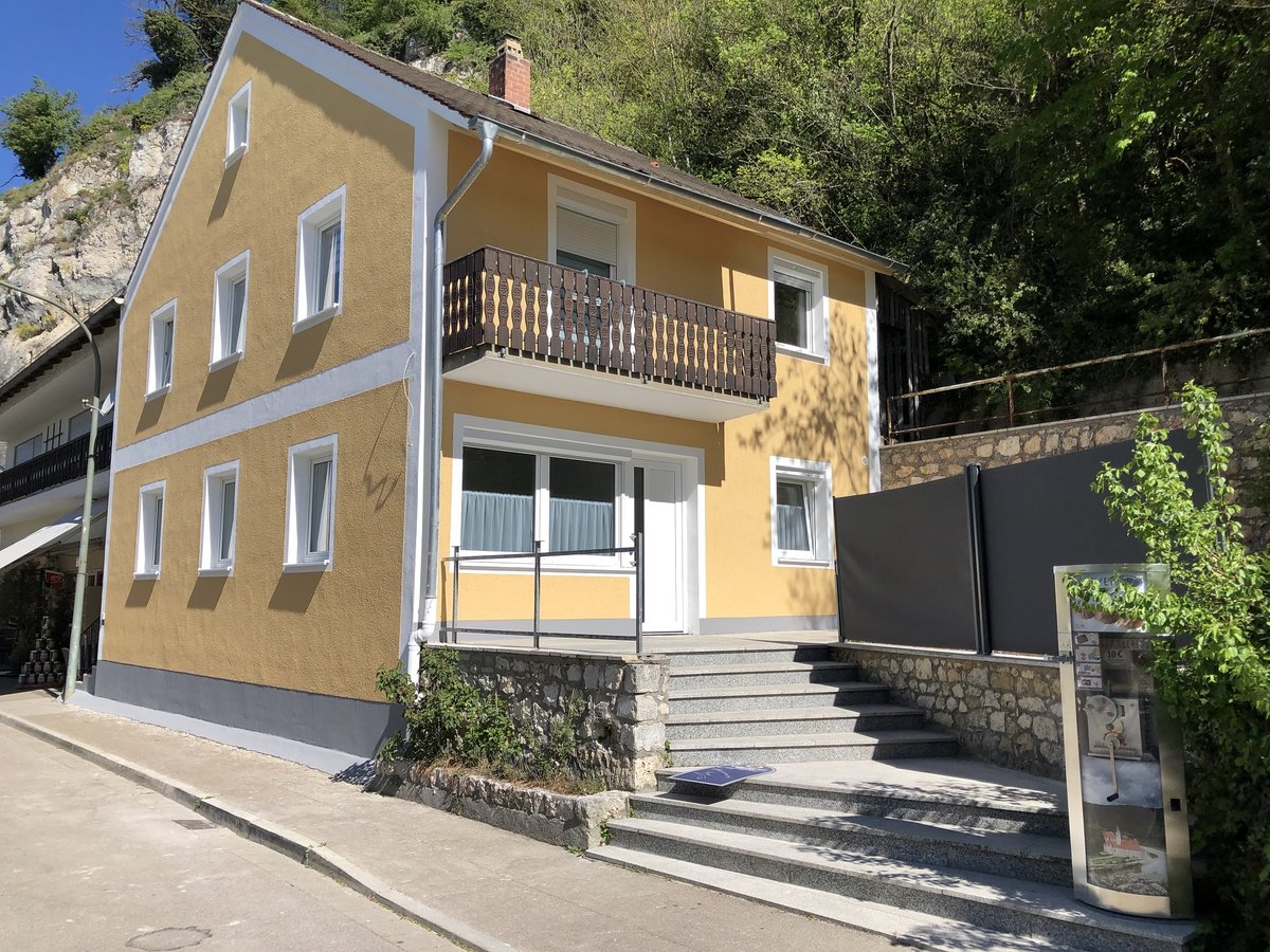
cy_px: 476
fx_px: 1027
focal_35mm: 28
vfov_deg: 49.7
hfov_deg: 63.4
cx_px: 635
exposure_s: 1/2288
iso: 20
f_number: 1.8
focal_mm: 3.99
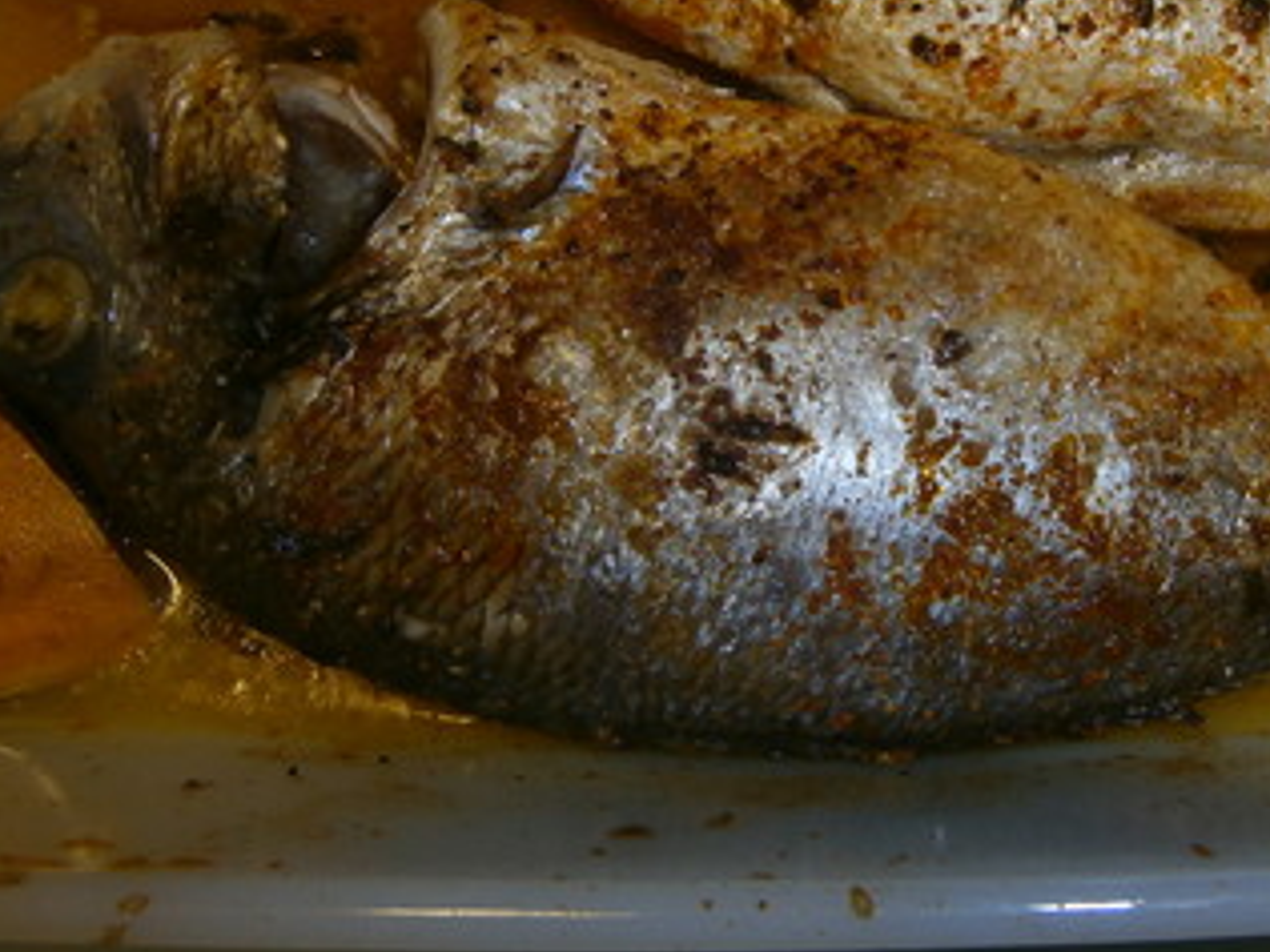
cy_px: 243
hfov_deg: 47.4
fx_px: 1394
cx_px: 928
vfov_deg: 36.9
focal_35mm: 38
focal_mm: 4.2
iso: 100
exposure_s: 1/30
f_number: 3
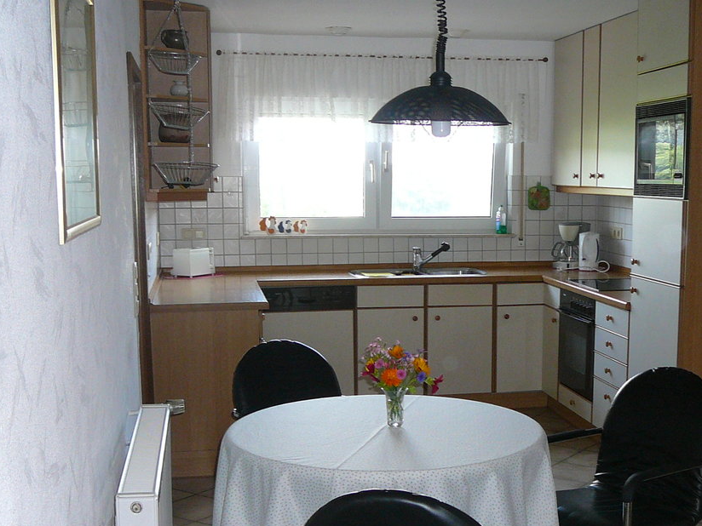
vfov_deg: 28.4
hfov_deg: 37.3
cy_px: 356
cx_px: 426
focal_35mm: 51
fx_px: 1034
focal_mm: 5.2
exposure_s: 1/30
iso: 160
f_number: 2.8
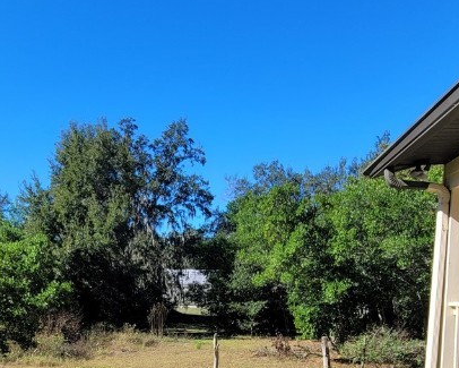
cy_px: 319
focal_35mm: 32
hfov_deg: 54.2
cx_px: 144
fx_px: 435
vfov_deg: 42.6
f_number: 2.2
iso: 50
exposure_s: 1/1300
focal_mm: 2.2
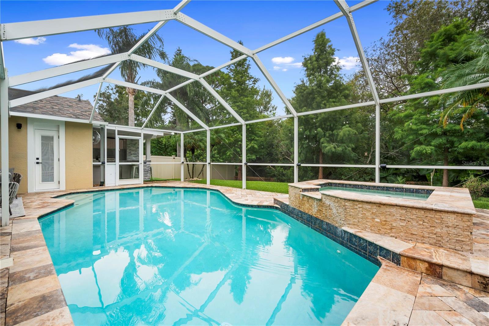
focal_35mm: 16
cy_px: 163
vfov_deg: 73.7
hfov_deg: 96.7
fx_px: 217
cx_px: 244
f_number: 8
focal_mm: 16
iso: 250
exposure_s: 1/160
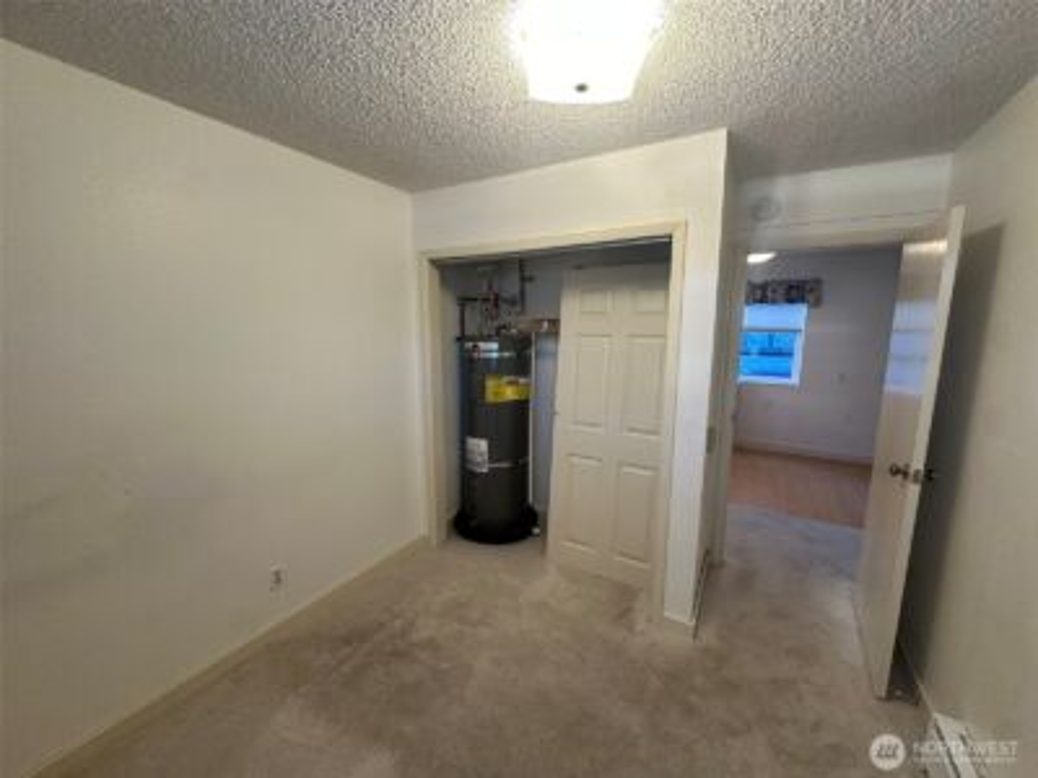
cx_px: 519
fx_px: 420
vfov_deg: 85.7
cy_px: 389
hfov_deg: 102.1
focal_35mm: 14
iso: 250
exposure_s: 1/120
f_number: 2.2
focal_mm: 2.22
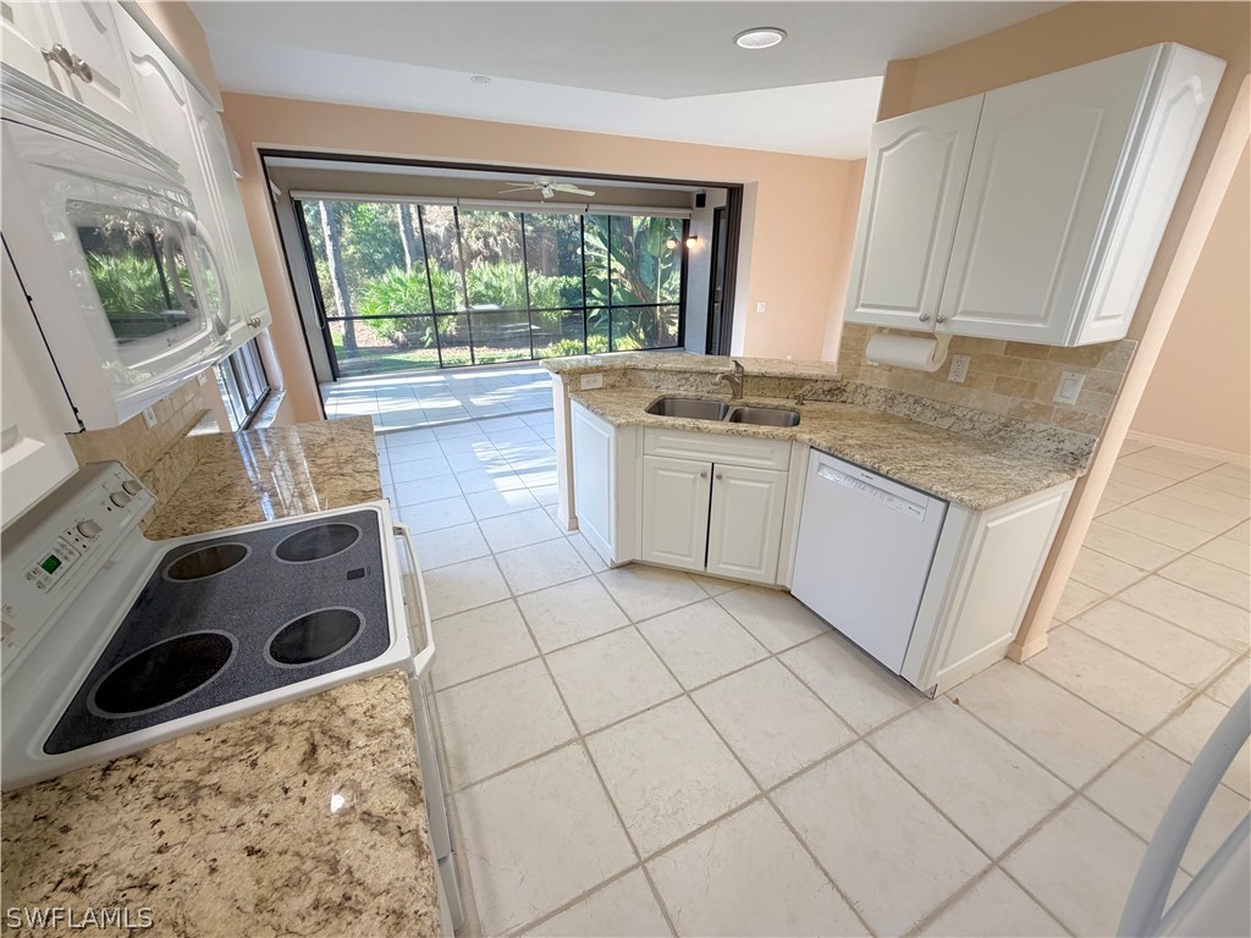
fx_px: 506
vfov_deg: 85.7
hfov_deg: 102.1
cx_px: 626
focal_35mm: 14
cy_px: 469
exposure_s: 1/120
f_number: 2.2
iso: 160
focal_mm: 2.22
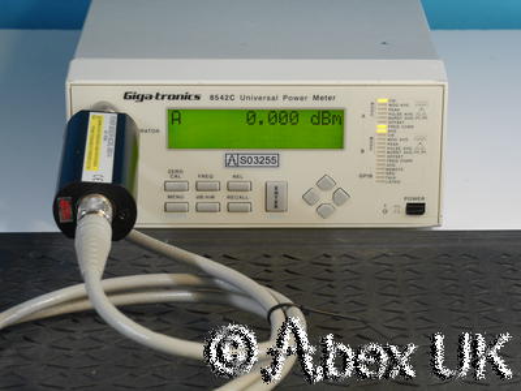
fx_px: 1836
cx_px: 260
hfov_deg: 16.1
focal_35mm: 122
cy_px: 196
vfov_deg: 12.1
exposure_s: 1/3.2
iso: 400
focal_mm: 61
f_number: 13
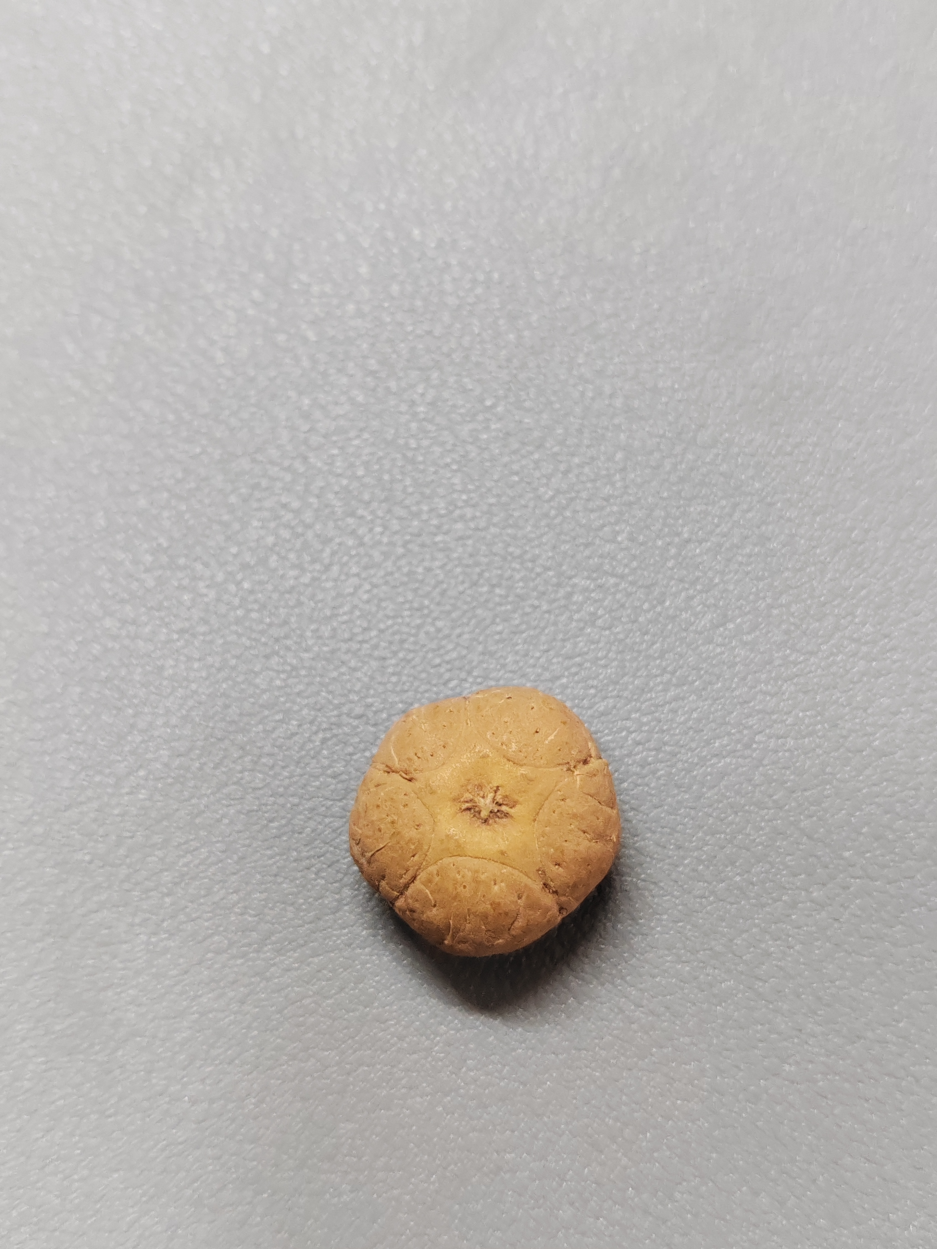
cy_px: 624
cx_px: 468
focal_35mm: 39
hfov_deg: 36.8
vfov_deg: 47.9
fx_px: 1408
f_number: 1.8
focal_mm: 6.14
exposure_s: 1/100
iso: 4000
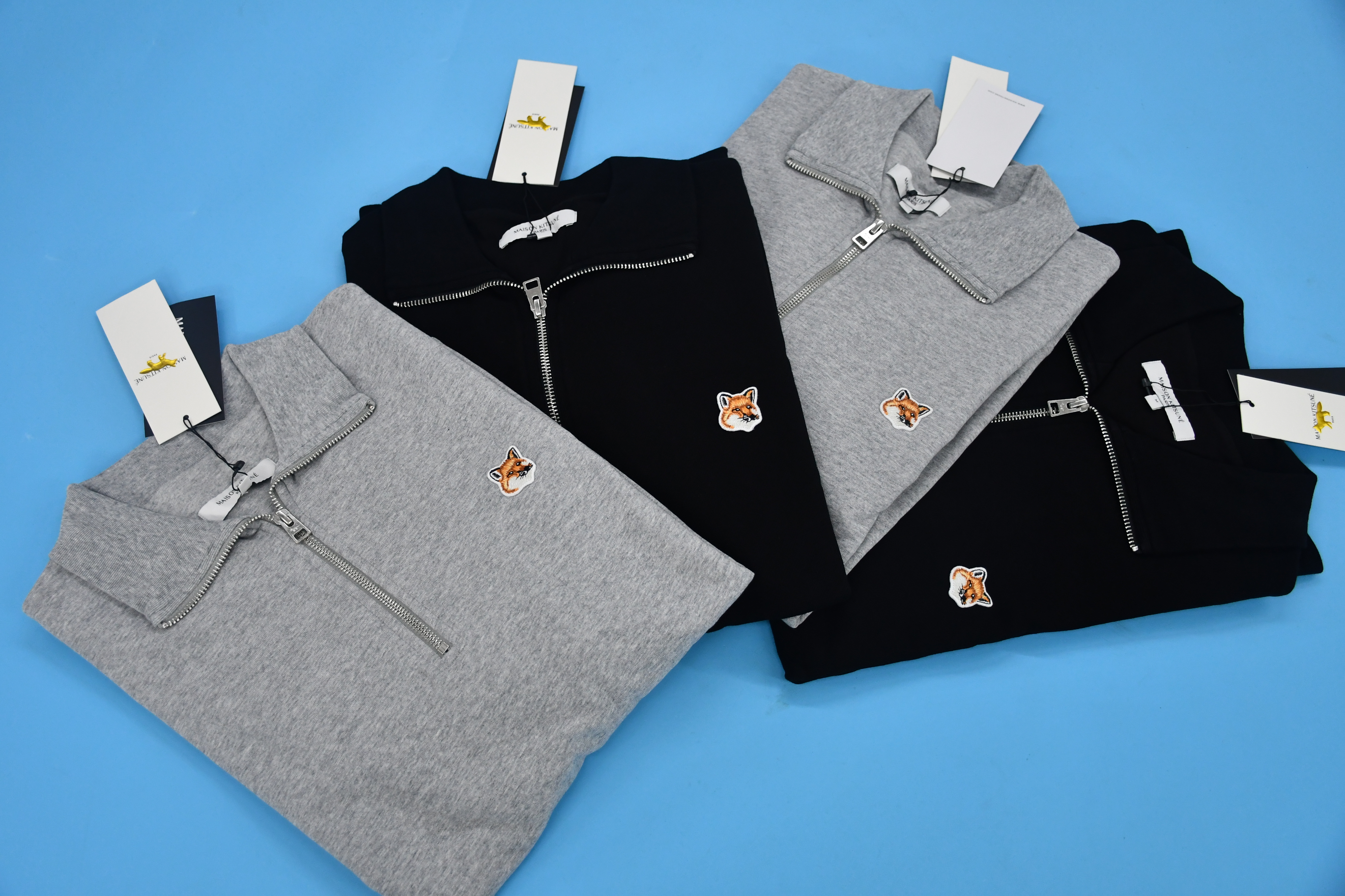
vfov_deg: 34.2
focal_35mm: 39
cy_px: 448
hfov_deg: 49.6
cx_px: 672
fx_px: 1457
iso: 1000
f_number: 3.8
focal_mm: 26
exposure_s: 1/125
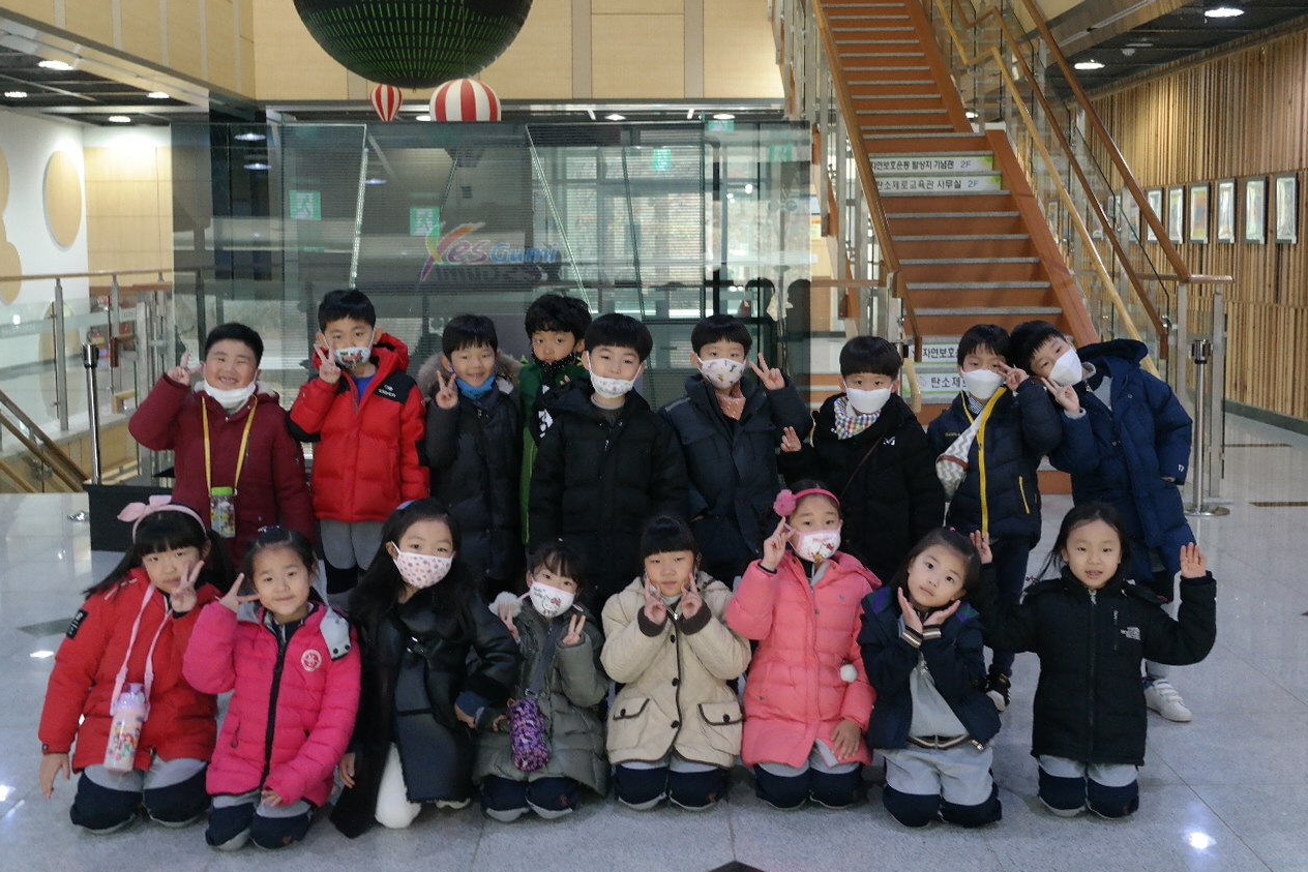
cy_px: 390
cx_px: 696
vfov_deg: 32.6
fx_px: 1490
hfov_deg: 47.4
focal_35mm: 41
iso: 800
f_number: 3.5
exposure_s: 1/40
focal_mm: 20
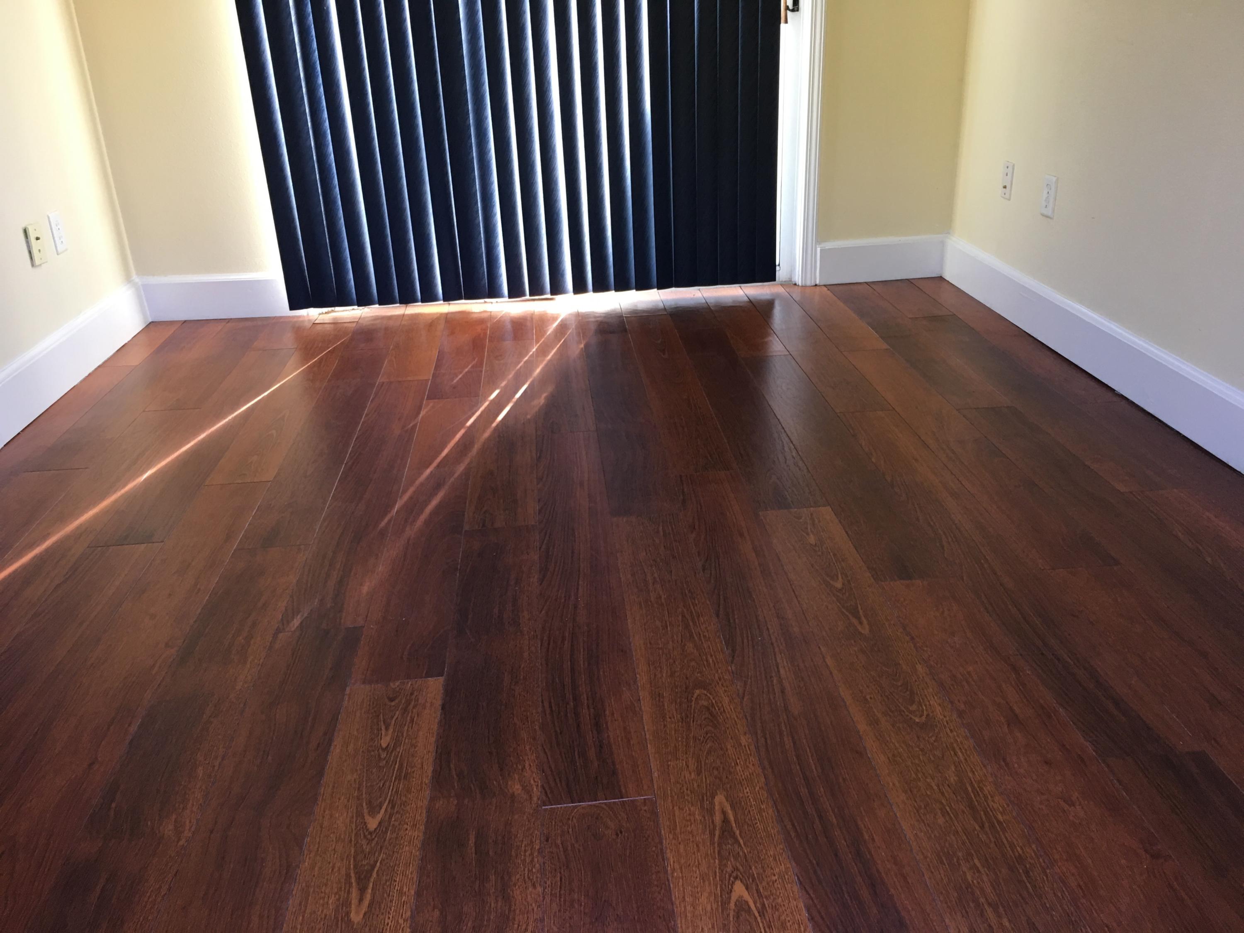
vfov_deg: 48.2
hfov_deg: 61.7
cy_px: 466
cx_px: 622
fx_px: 1042
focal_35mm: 29
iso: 32
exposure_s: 1/30
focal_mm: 4.15
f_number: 2.2
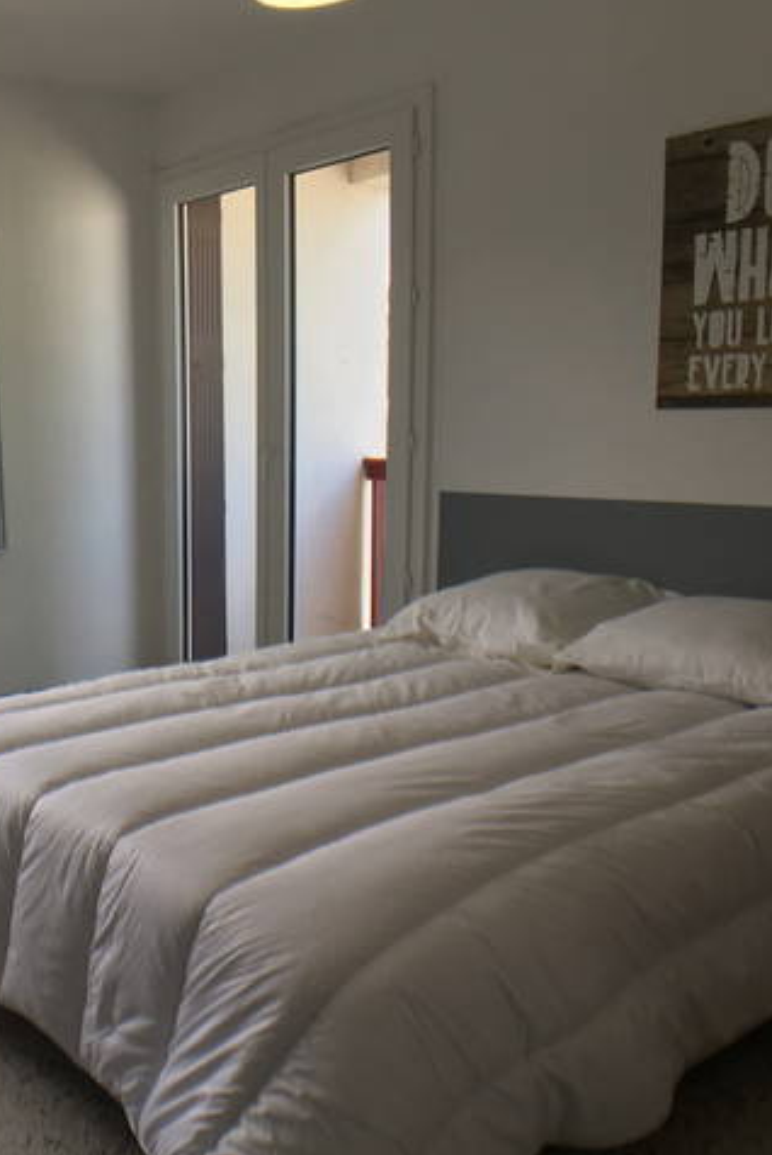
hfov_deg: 25.9
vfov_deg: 39.5
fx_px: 1606
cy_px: 636
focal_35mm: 50
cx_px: 32
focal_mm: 4.15
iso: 25
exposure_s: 1/100
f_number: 2.2
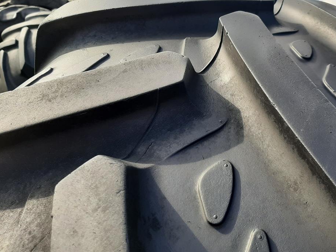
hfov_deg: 53.3
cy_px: 100
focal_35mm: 34
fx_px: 330
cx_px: 211
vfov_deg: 41.6
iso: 40
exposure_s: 1/936
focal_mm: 3.93
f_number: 1.7
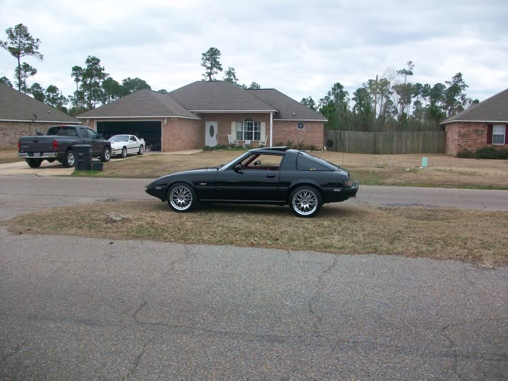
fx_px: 470
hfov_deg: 56.8
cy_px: 190
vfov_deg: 44.2
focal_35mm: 32
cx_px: 254
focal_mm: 5.7
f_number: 2.8
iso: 64
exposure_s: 1/400
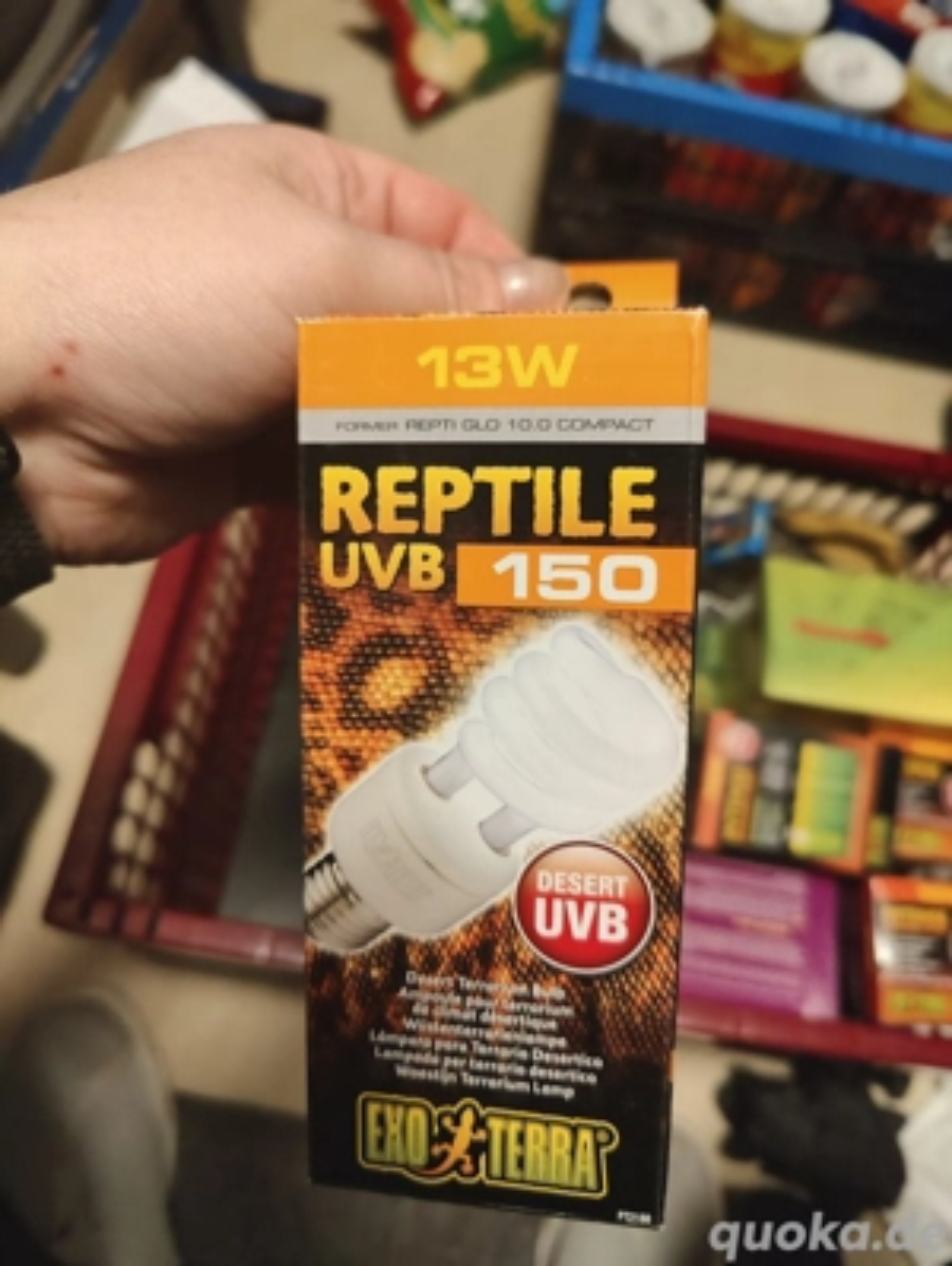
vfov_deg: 73.9
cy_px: 633
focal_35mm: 23
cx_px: 476
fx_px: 842
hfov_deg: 59.0
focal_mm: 6.06
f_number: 1.8
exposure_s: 1/167
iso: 1600
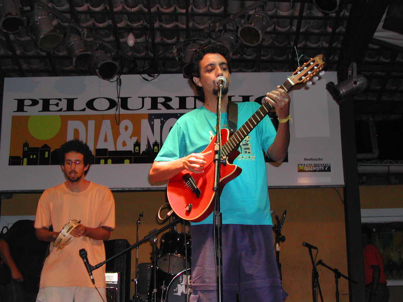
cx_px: 202
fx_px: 664
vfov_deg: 25.7
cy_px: 151
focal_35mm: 57
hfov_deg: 33.8
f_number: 3.4
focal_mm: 12.2
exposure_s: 1/60
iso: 265
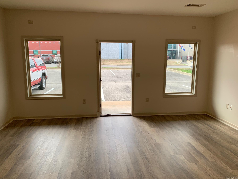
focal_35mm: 26
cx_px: 119
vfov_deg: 53.1
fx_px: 179
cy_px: 90
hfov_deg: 67.3
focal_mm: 4.25
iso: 25
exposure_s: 1/282
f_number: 1.8
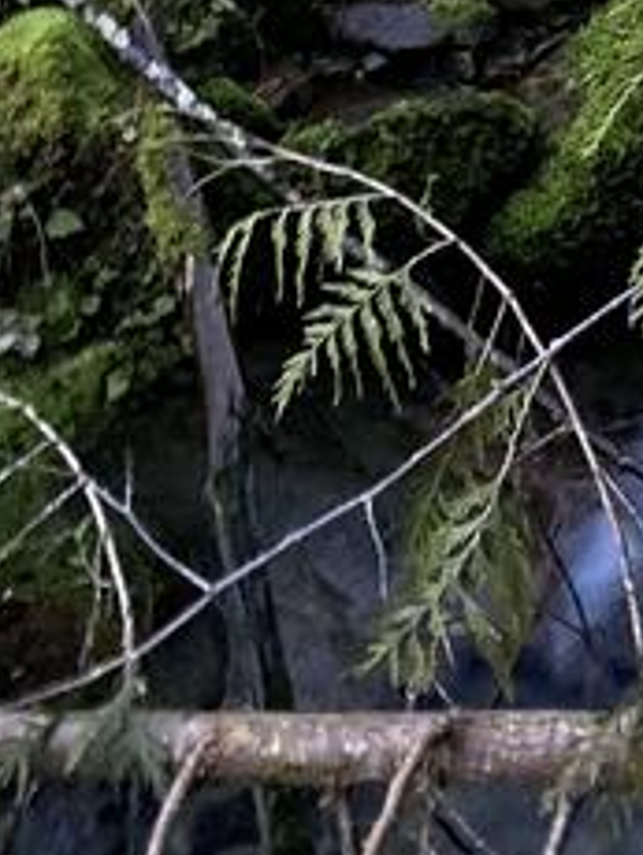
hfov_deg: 17.6
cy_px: -197
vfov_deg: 22.5
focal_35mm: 79
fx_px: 1953
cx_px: 812
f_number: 1.8
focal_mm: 4.25
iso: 640
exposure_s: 1/4
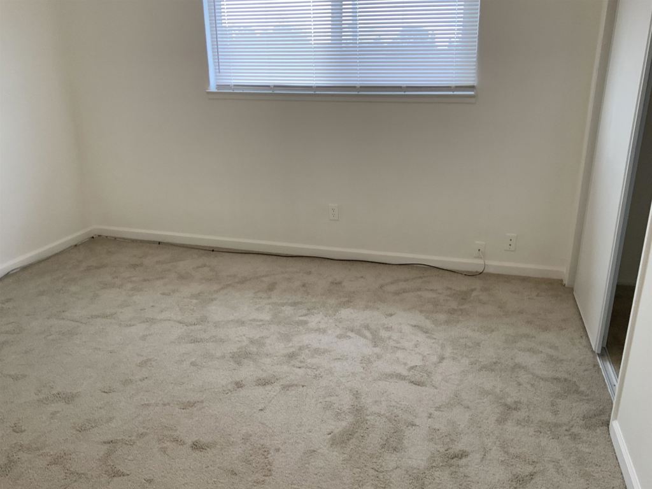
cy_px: 244
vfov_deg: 48.2
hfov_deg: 61.7
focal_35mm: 29
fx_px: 546
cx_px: 326
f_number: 1.8
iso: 50
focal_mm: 3
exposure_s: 1/60
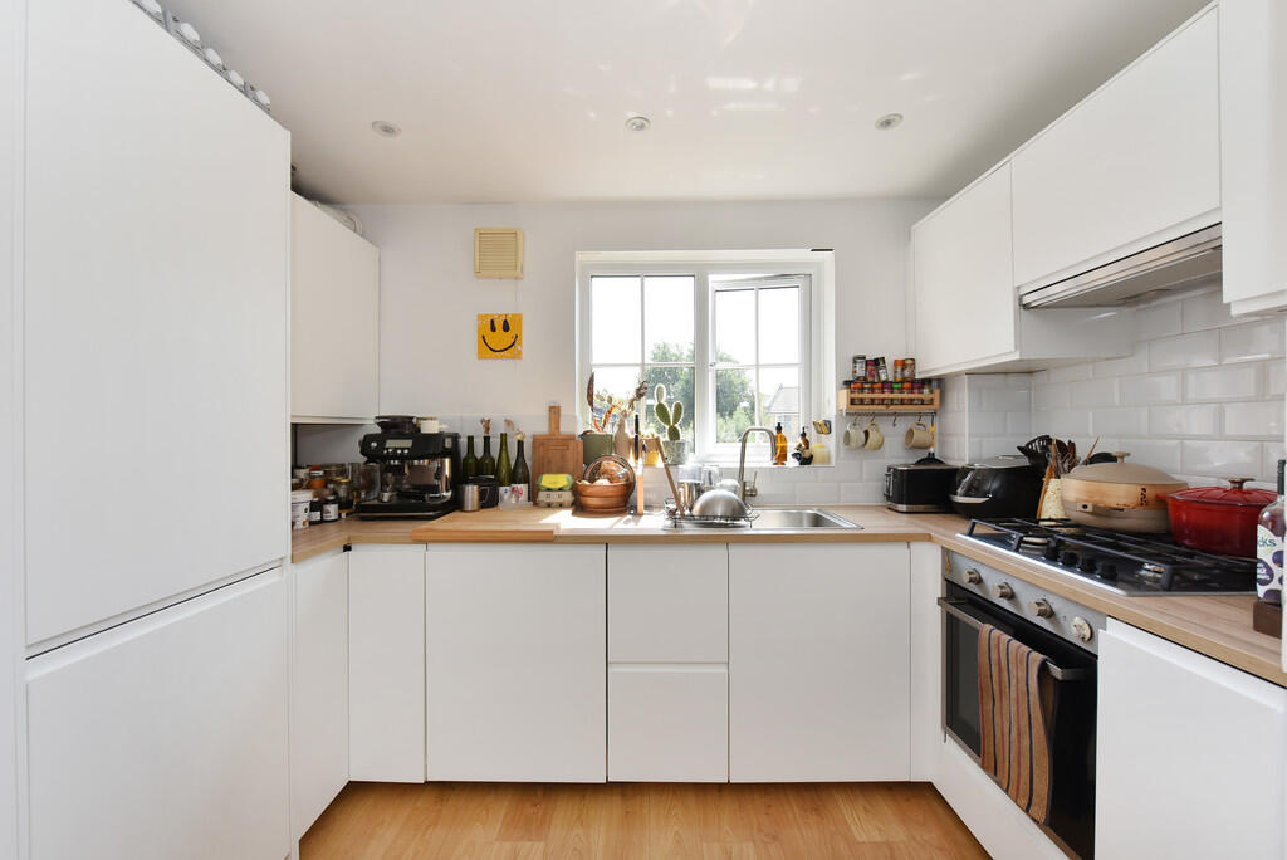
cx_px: 644
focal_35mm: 14
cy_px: 430
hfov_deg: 104.2
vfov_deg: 81.3
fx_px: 501
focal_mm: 14
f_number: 8
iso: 400
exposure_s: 1/160
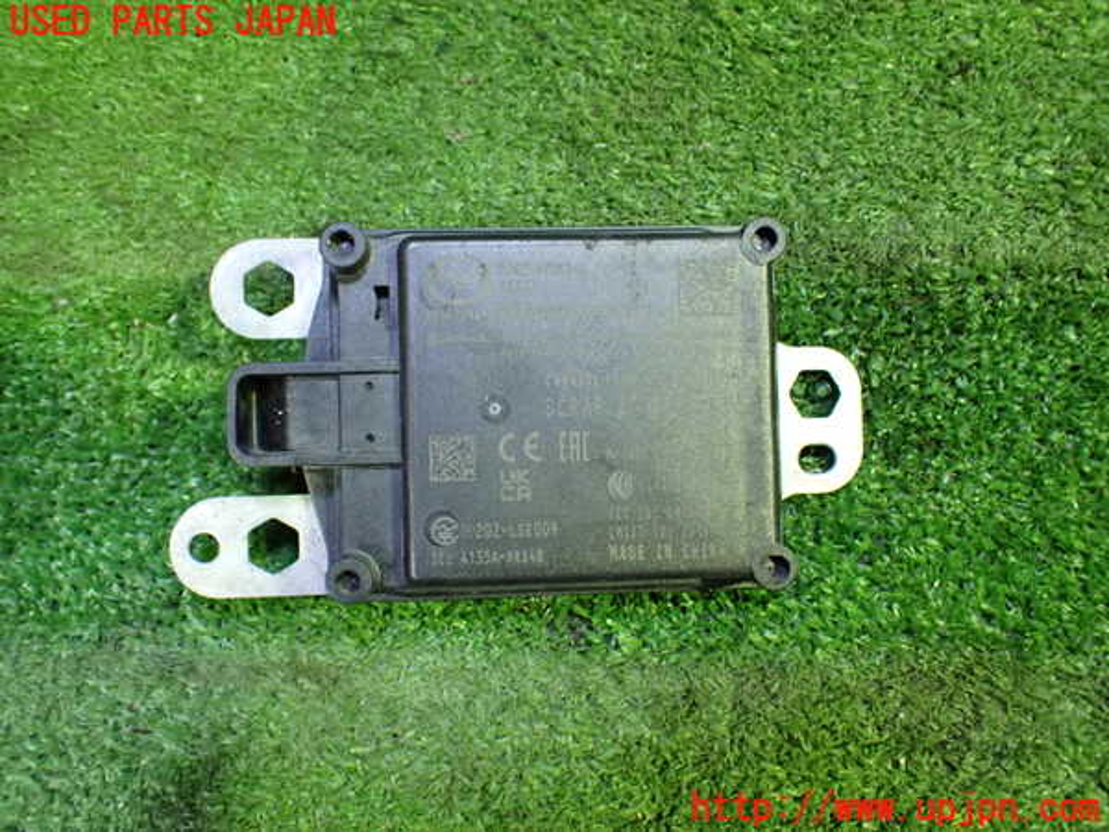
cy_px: 416
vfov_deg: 46.8
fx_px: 961
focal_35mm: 30
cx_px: 554
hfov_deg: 60.0
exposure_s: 1/40
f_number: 2.3
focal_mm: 5.4
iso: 800
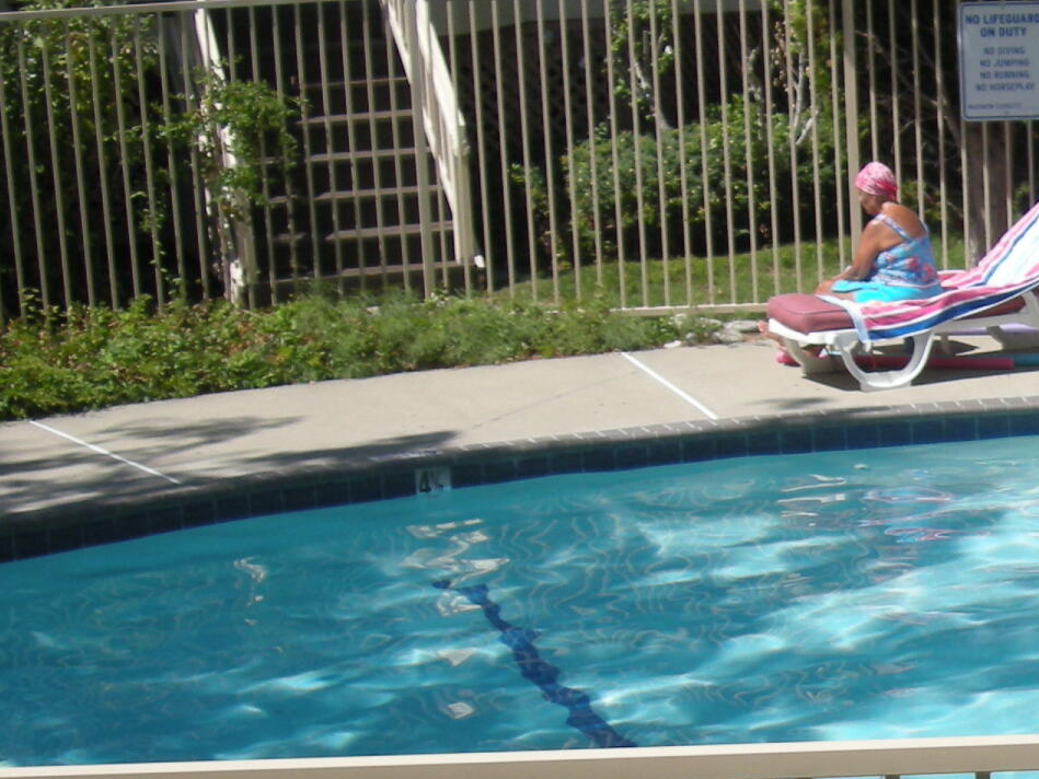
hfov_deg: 15.9
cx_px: 1361
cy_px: 664
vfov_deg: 12.6
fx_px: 3512
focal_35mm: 117
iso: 64
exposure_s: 1/160
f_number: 8
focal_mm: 7.9
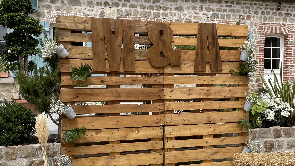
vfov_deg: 25.8
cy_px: 115
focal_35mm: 46
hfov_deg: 44.3
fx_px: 360
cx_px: 180
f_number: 1.6
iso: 32
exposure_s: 1/3861
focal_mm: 4.2
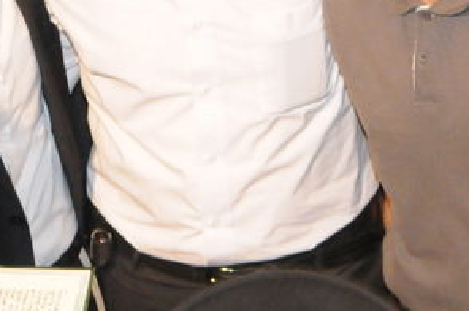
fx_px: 3510
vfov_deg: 5.0
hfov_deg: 7.6
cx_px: 204
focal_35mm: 270
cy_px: -68
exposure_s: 1/30
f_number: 5
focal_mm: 52
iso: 3200
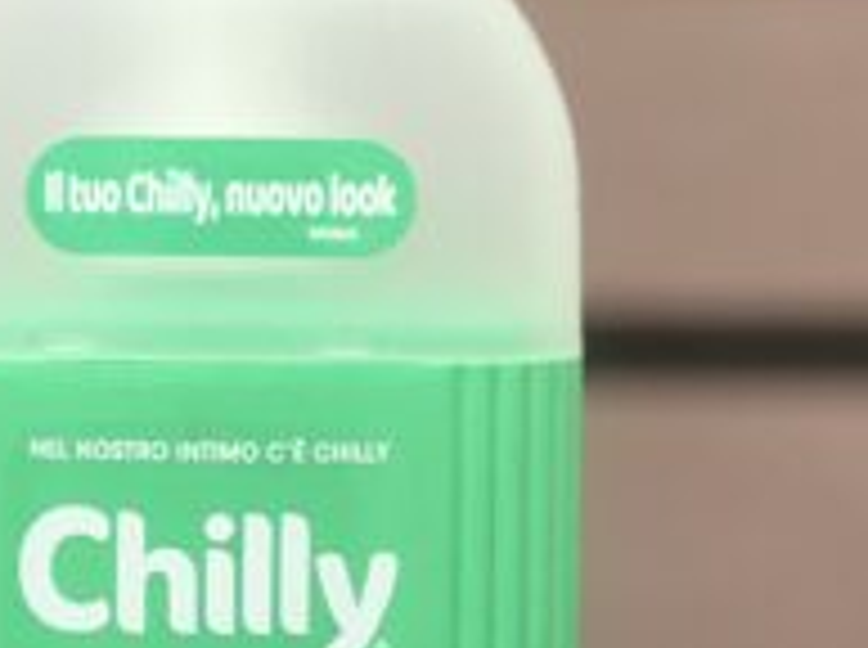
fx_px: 6007
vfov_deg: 6.2
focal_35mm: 240
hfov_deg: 8.3
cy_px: 324
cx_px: 207
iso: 320
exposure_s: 1/33
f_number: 2.8
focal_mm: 9
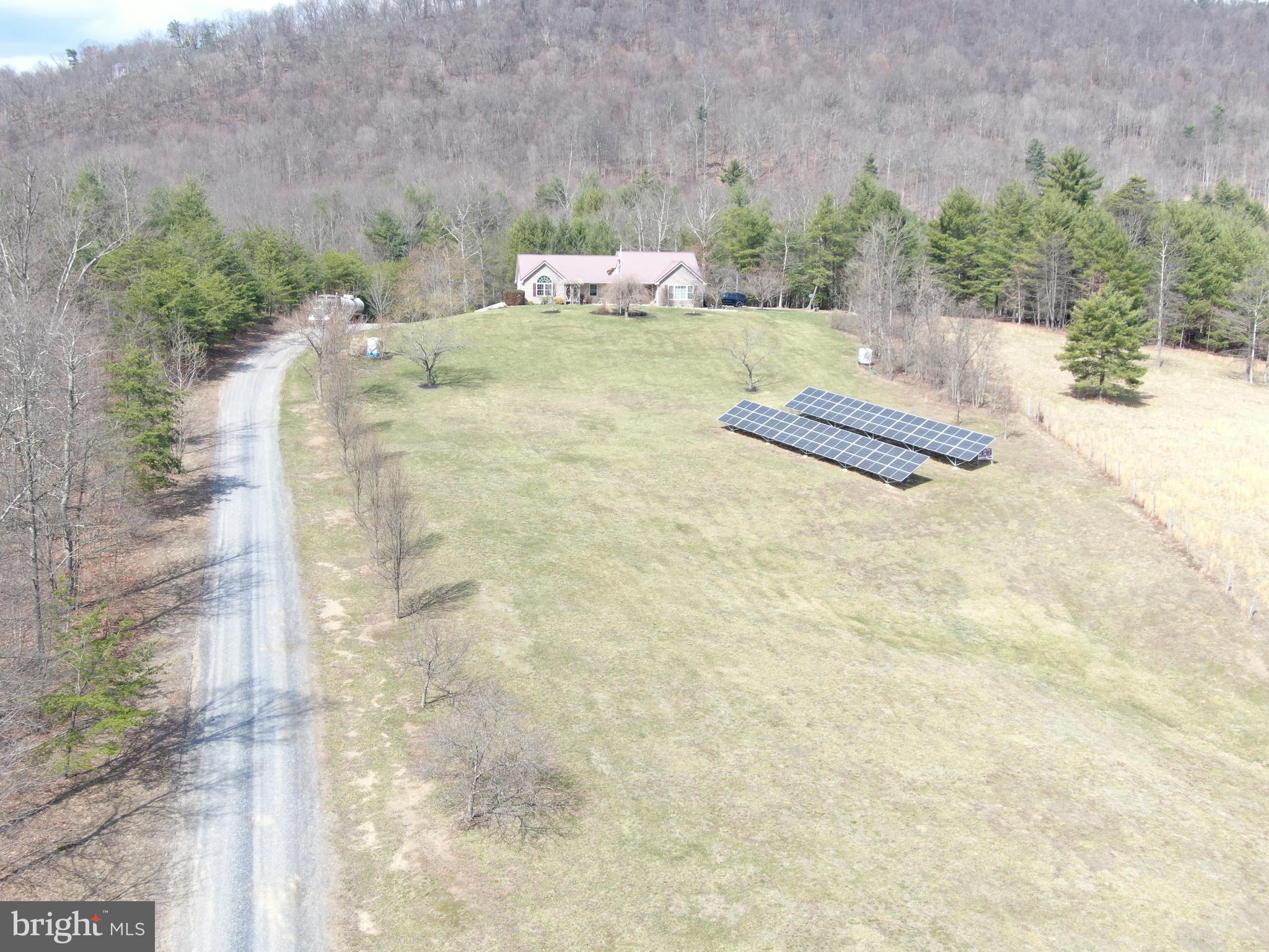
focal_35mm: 39
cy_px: 476
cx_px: 634
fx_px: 1430
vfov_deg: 36.8
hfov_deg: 47.9
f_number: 3.4
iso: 100
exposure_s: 1/320
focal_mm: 6.77
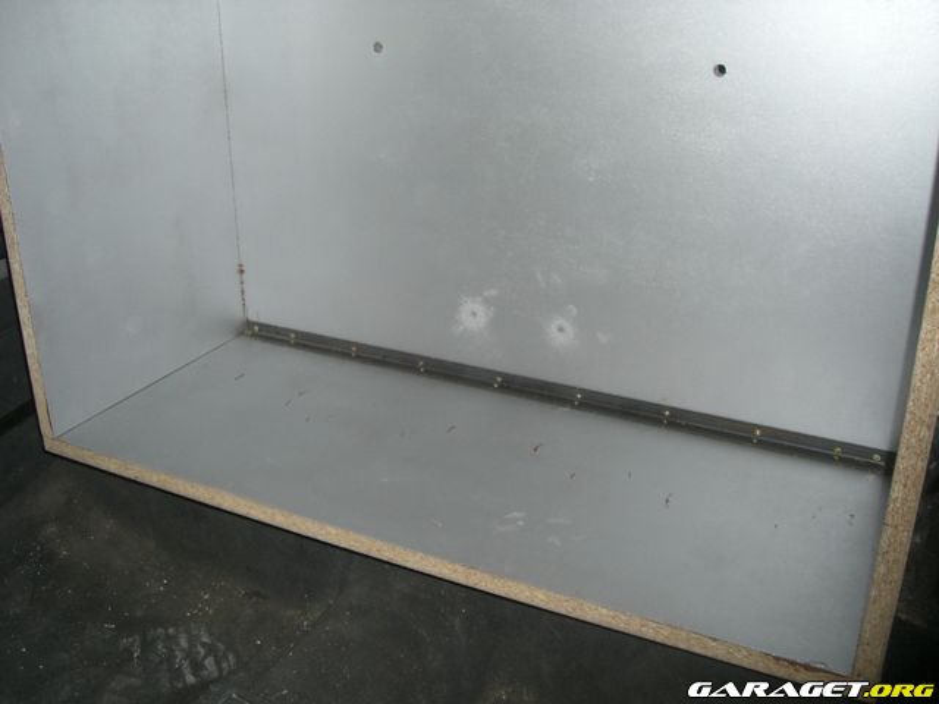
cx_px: 470
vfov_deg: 37.7
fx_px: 1031
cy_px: 352
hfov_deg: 49.0
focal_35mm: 38
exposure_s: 1/60
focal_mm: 6.2
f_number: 2.7
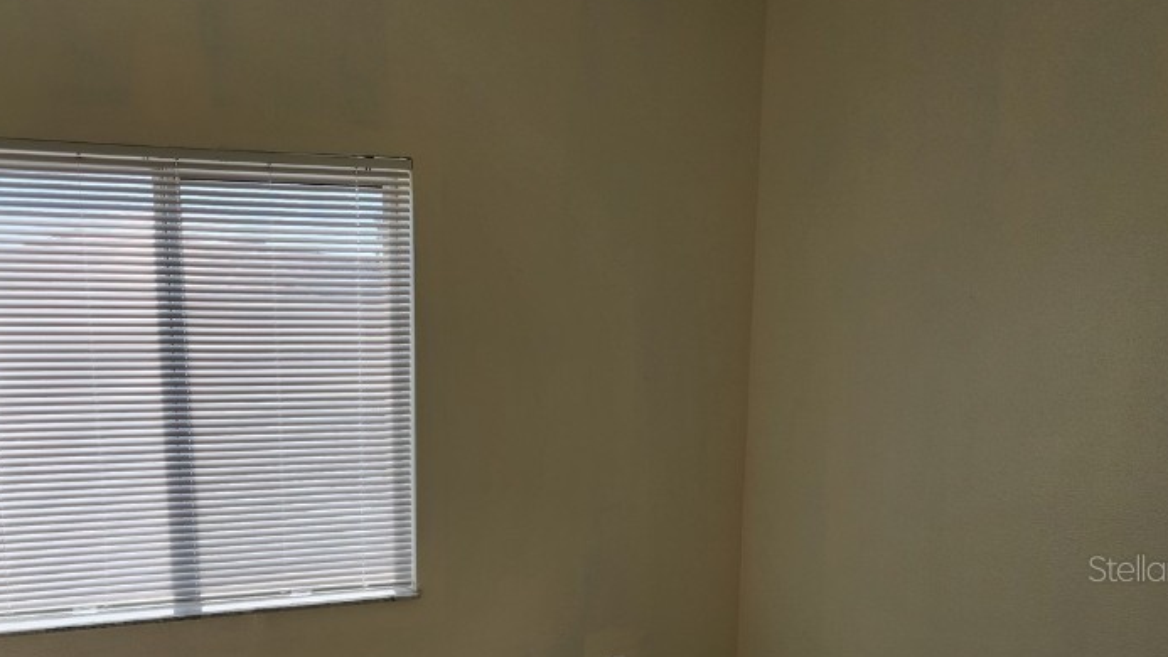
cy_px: 568
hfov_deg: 52.9
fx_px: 1146
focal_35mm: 37
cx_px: 384
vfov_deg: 30.8
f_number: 1.8
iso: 12
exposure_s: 1/514
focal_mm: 6.4
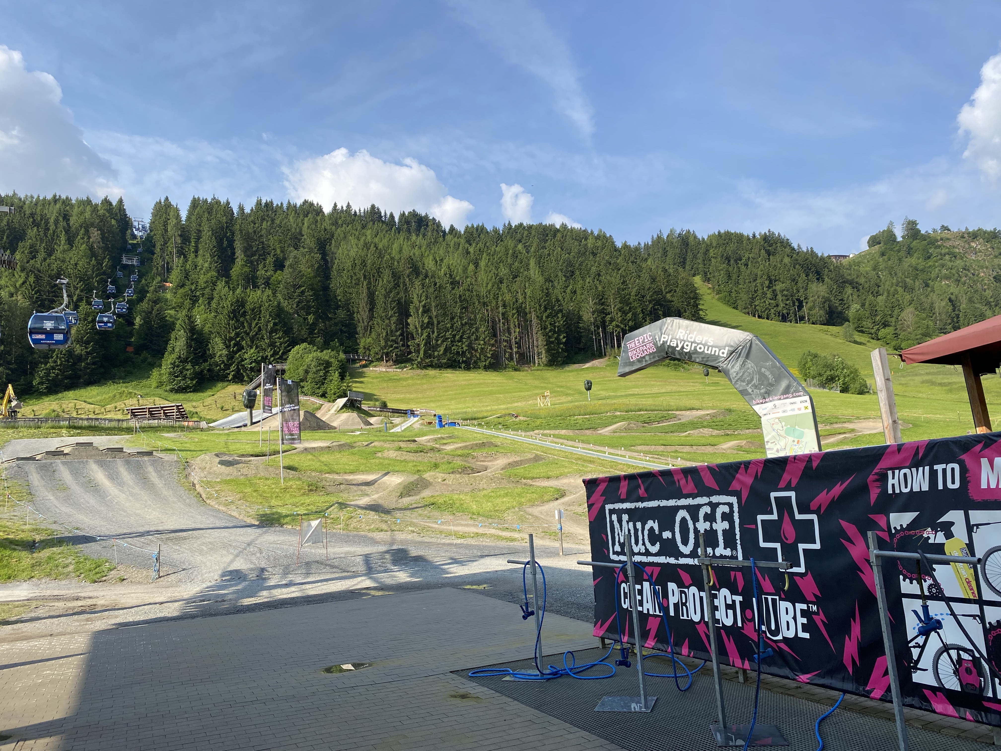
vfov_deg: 53.1
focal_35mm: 26
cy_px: 376
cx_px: 500
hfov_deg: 67.3
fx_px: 752
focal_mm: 4.25
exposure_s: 1/1927
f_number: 1.8
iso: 32
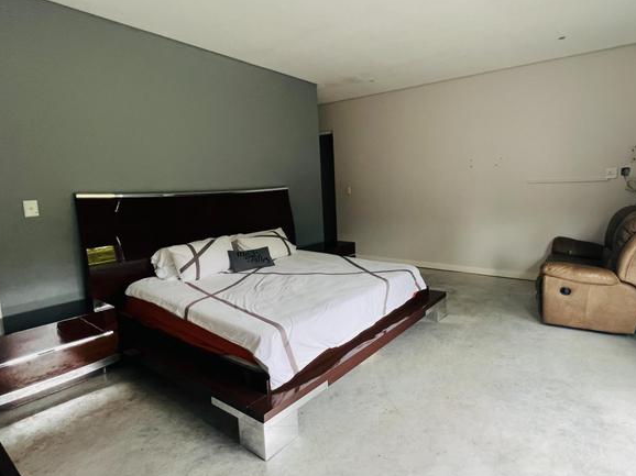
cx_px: 387
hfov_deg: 86.5
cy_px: 220
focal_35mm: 18
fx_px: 331
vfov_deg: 71.4
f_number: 1.8
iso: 250
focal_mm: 1.57
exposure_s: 1/69
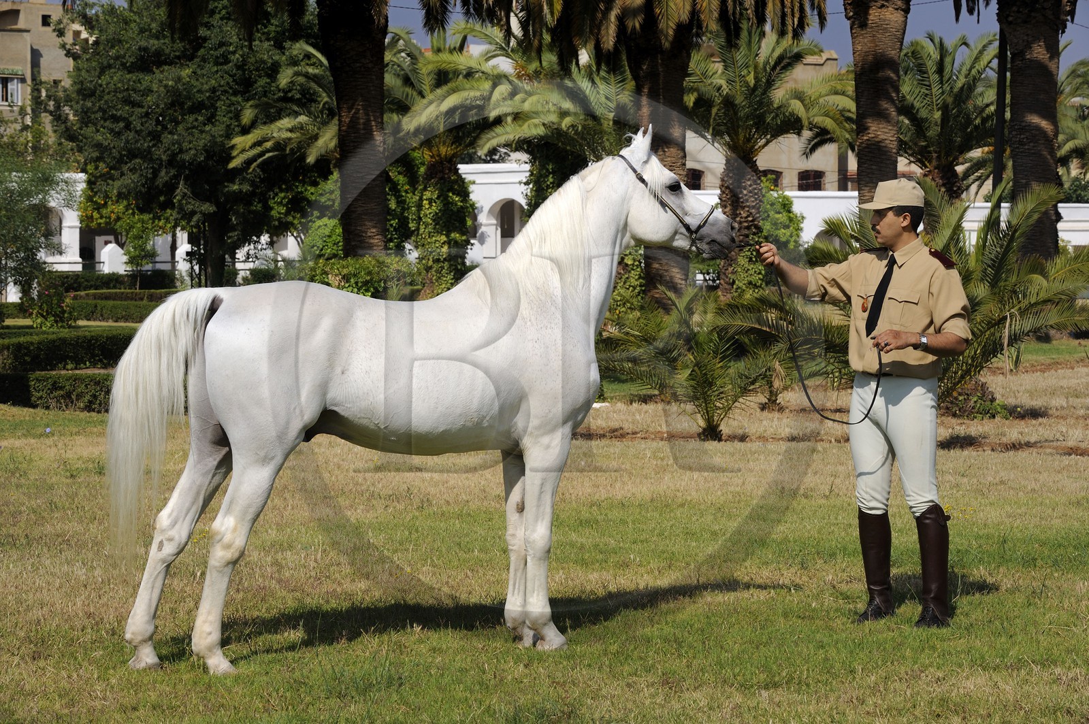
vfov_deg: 13.0
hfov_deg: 19.5
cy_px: 362
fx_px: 3174
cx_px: 544
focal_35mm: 105
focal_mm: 105
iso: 200
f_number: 13
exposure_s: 1/320
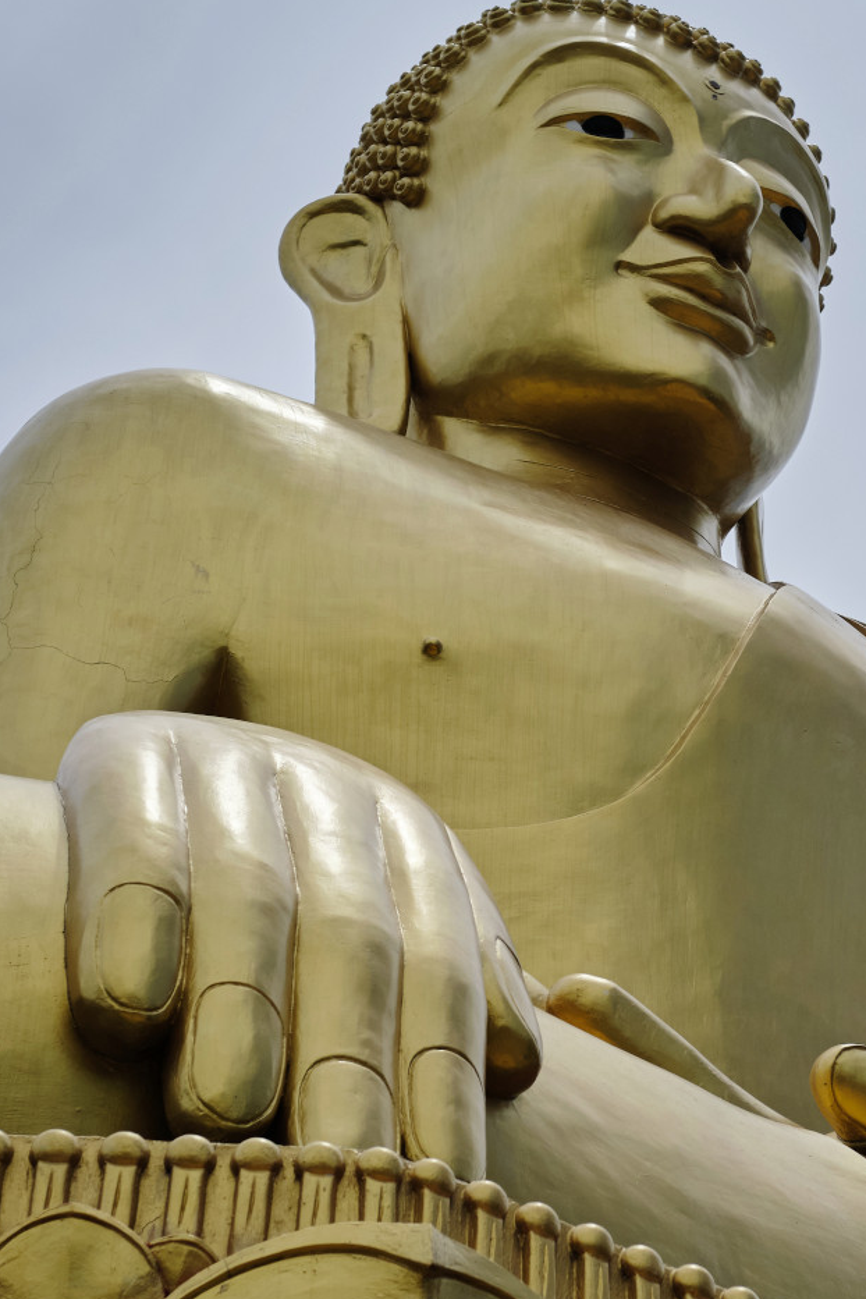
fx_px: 3319
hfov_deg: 14.8
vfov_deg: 22.1
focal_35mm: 92
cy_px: 753
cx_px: 614
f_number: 4
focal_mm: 35
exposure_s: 1/7000
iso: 400
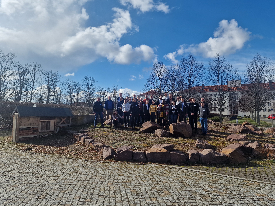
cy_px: 102
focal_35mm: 24
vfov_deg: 56.8
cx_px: 143
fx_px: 191
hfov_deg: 71.6
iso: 50
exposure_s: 1/1420
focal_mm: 6.4
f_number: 1.8
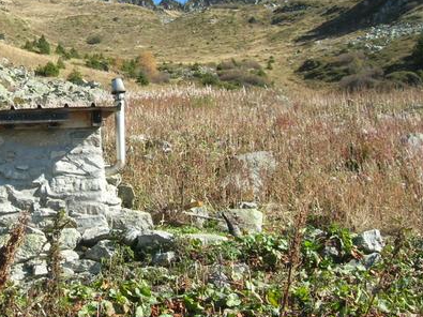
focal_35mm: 77
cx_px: 100
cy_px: 87
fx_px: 941
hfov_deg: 25.0
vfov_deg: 19.0
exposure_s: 1/602
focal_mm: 7.8
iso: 200
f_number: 4.8
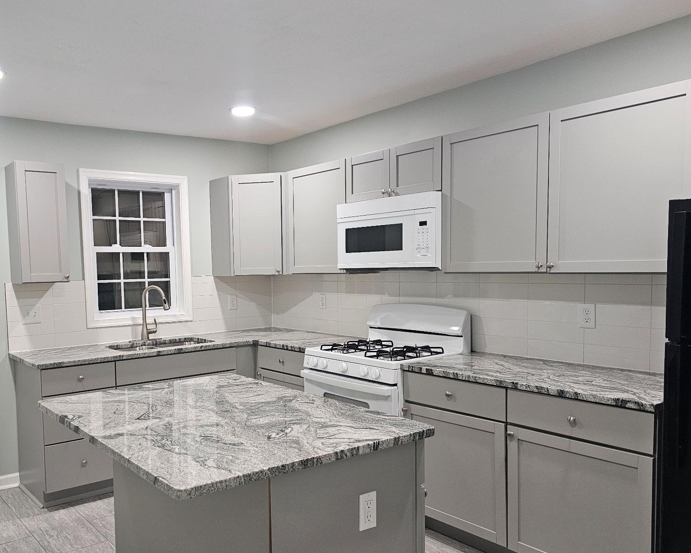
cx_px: 249
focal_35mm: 30
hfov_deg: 57.9
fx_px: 613
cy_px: 309
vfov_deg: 48.4
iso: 640
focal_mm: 6.3
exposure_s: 1/120
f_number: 1.7
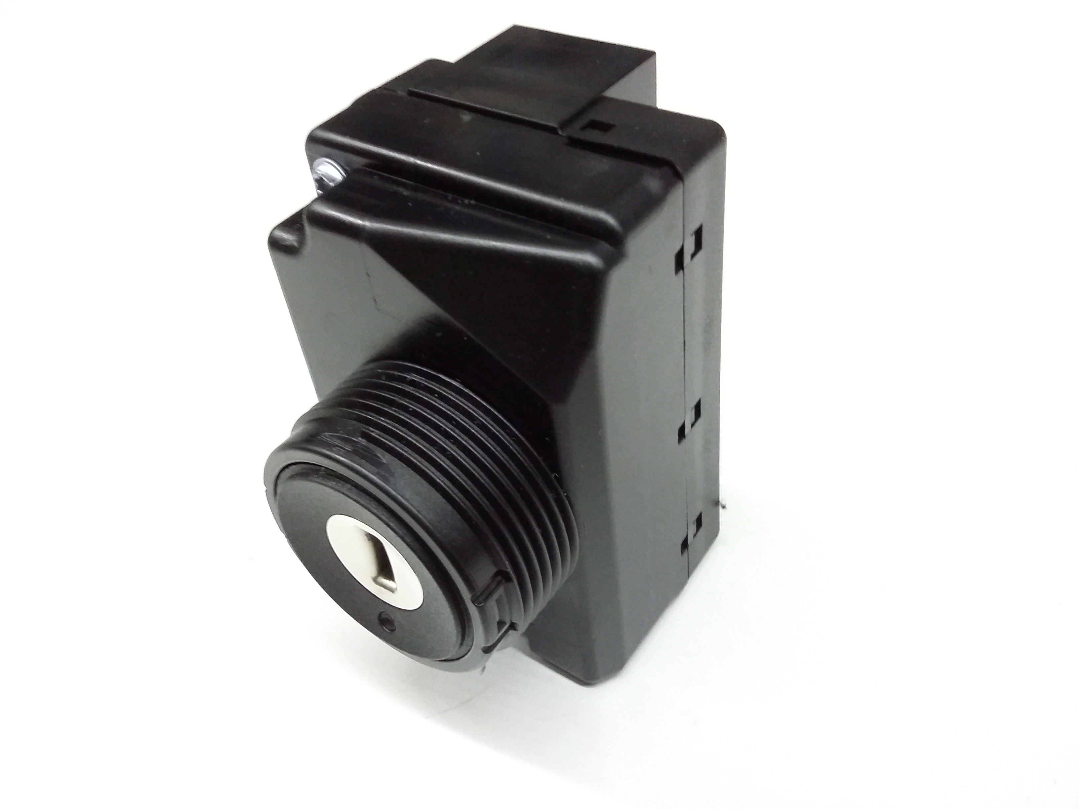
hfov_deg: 56.8
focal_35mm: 32
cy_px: 404
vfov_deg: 44.2
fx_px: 997
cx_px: 540
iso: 320
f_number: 2.4
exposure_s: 1/15
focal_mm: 3.4
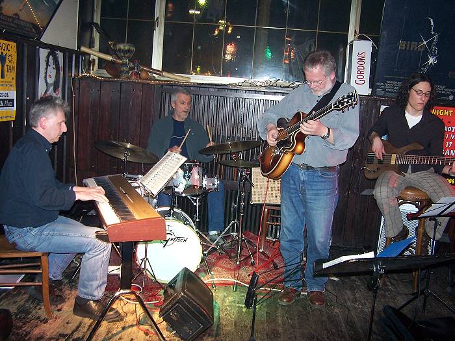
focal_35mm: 38
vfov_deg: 37.7
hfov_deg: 49.0
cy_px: 170
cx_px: 228
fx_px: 499
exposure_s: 1/60
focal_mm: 6.3
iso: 140
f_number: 2.8
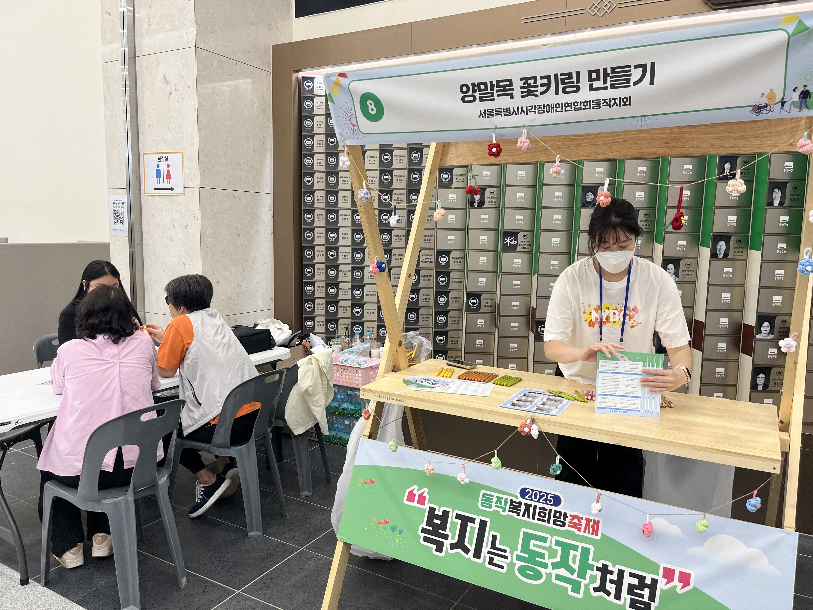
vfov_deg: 53.1
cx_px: 406
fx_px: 611
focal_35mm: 26
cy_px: 305
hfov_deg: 67.3
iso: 125
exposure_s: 1/120
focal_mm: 5.1
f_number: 1.6
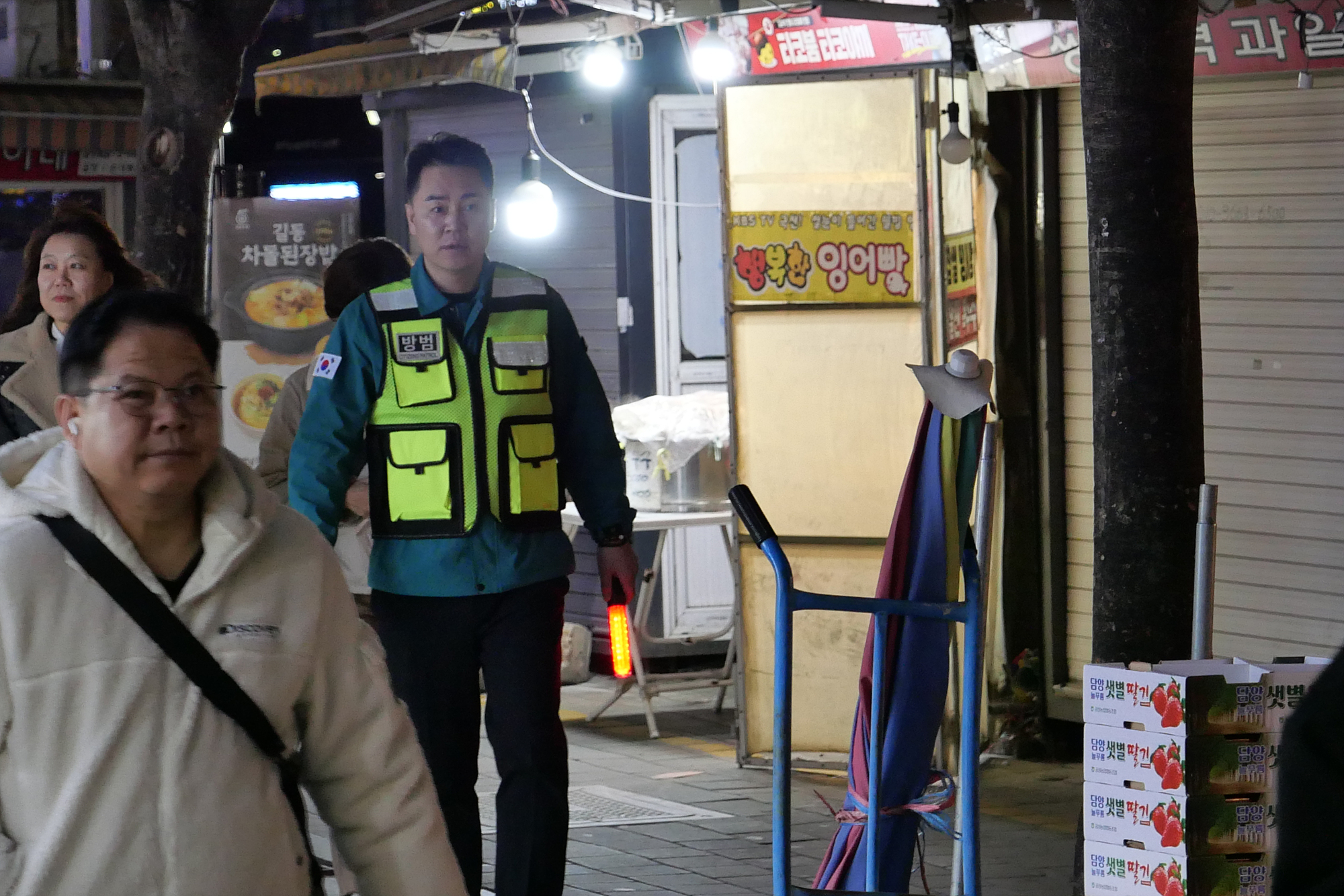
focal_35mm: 150
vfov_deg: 9.2
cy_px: 448
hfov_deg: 13.7
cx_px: 672
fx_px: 5600
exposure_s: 1/125
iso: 1000
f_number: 2.8
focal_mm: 34
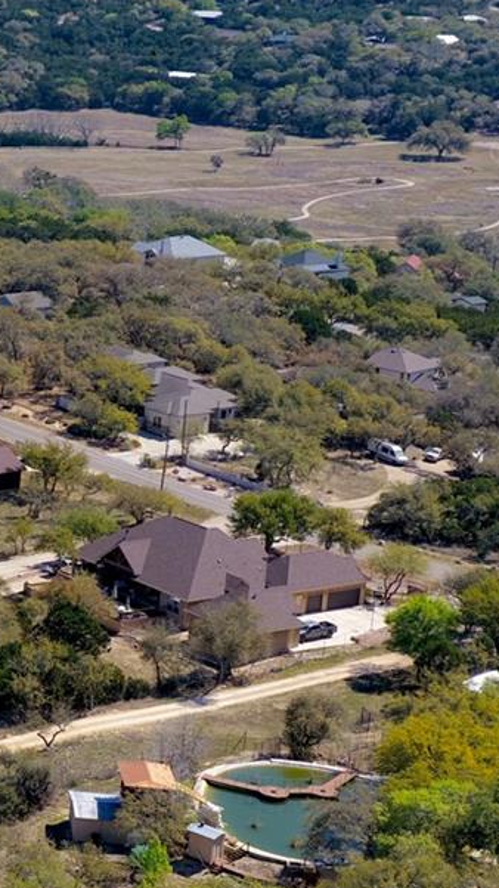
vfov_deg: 21.4
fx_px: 2353
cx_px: -754
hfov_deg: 10.3
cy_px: 429
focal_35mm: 100
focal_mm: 14.45
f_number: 2.8
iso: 250
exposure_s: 1/3200
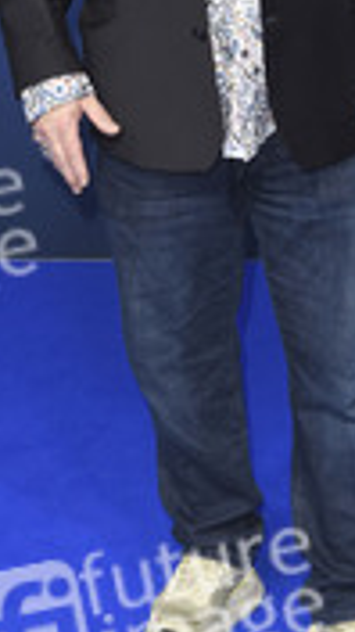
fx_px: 1908
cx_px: 244
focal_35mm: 114
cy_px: 75
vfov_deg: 18.5
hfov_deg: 10.6
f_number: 4
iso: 800
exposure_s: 1/320
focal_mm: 48
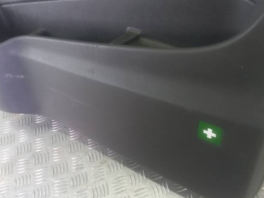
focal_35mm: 42
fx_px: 320
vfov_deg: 34.1
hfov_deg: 44.5
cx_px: 164
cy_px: 71
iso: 80
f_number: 1.8
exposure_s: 1/50
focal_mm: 4.6
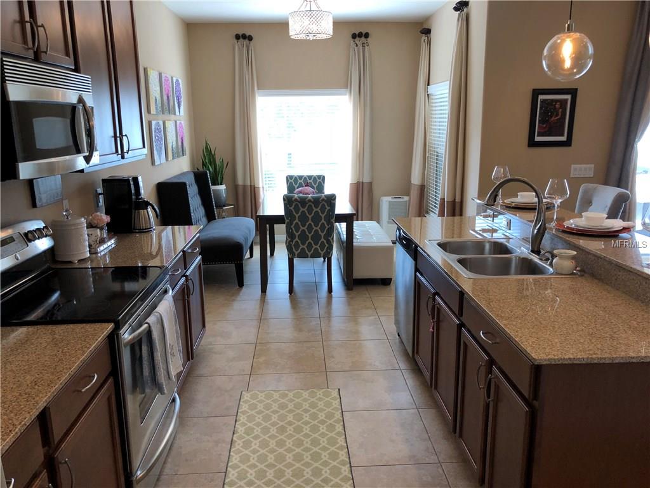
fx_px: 526
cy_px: 244
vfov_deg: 49.7
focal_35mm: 28
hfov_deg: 63.4
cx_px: 325
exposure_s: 1/40
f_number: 1.8
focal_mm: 4
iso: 25
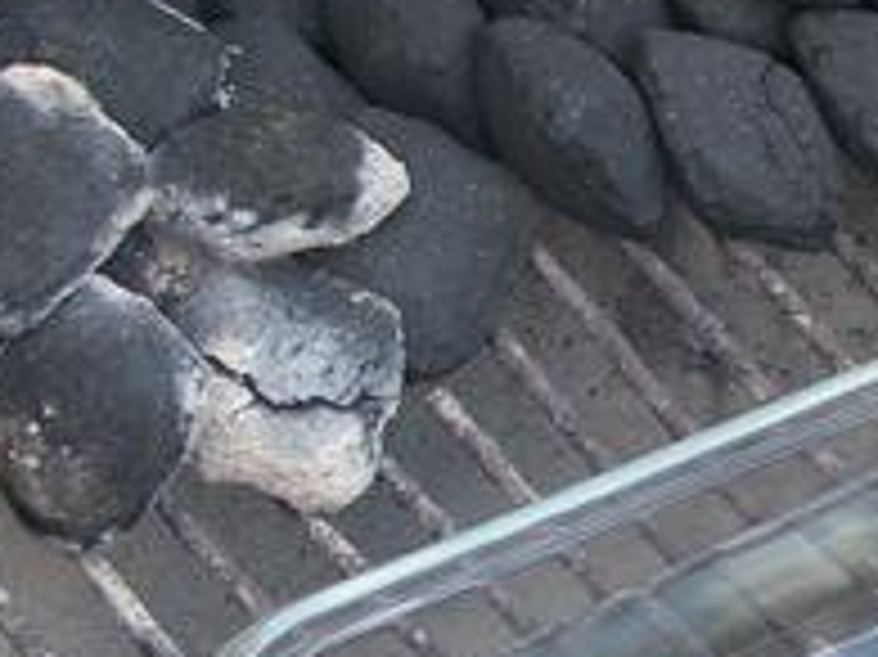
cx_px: 919
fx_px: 3752
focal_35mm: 148
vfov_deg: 10.0
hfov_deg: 13.1
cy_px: 371
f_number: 2.9
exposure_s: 1/100
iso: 80
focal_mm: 5.7
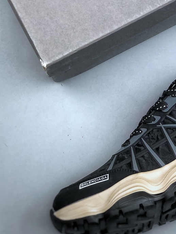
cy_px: 14
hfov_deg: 12.3
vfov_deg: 16.3
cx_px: 162
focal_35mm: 119
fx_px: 807
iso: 20
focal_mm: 6.6
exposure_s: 1/33
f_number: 2.8
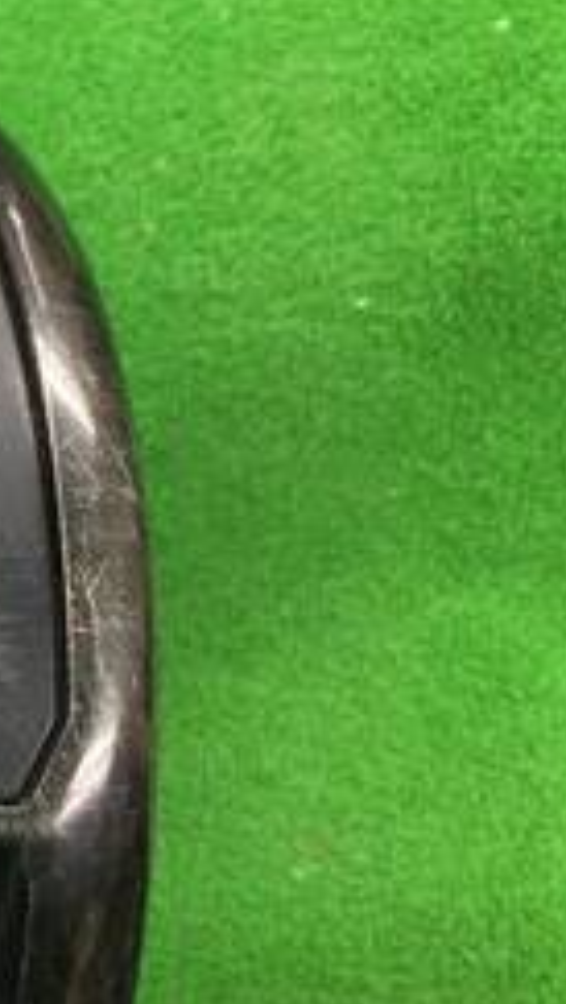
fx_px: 2370
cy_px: 748
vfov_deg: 23.7
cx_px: -661
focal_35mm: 89
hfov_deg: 11.8
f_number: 2.4
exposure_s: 1/30
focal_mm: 3.3
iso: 125
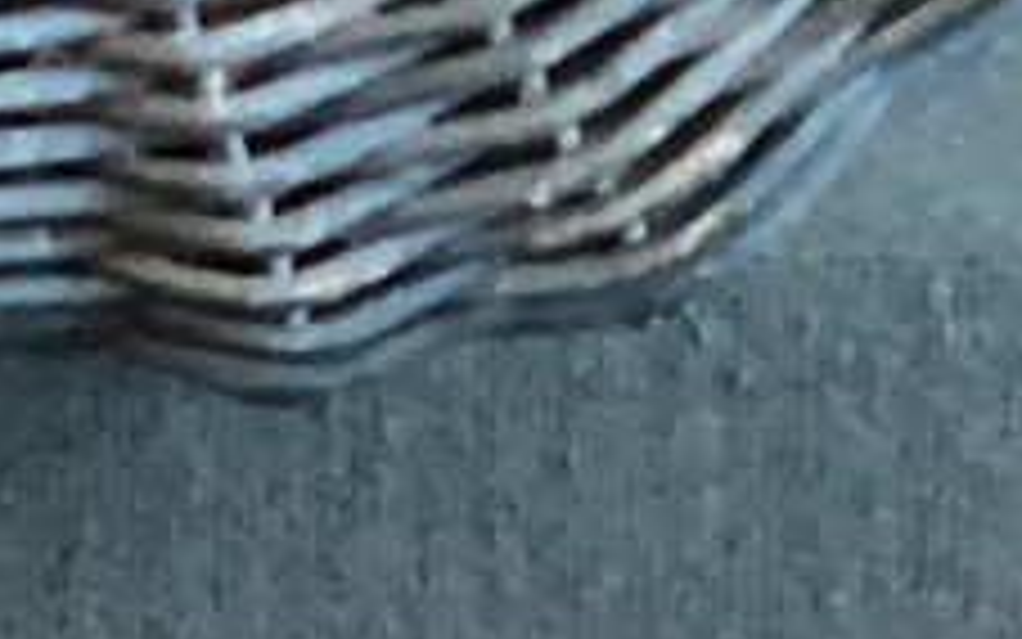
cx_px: -1898
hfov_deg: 8.3
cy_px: -1154
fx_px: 6101
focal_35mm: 219
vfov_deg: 5.7
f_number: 2.4
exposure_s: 1/33
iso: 400
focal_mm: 3.3
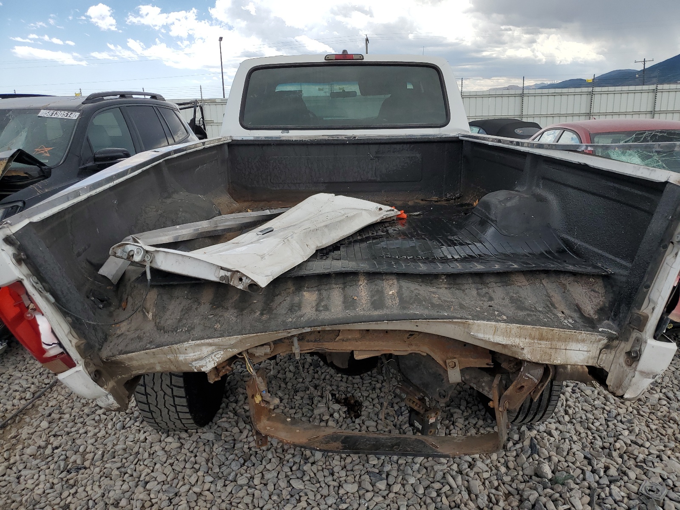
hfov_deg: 67.3
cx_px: 340
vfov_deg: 53.1
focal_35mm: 26
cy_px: 255
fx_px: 511
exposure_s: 1/2000
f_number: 1.5
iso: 50
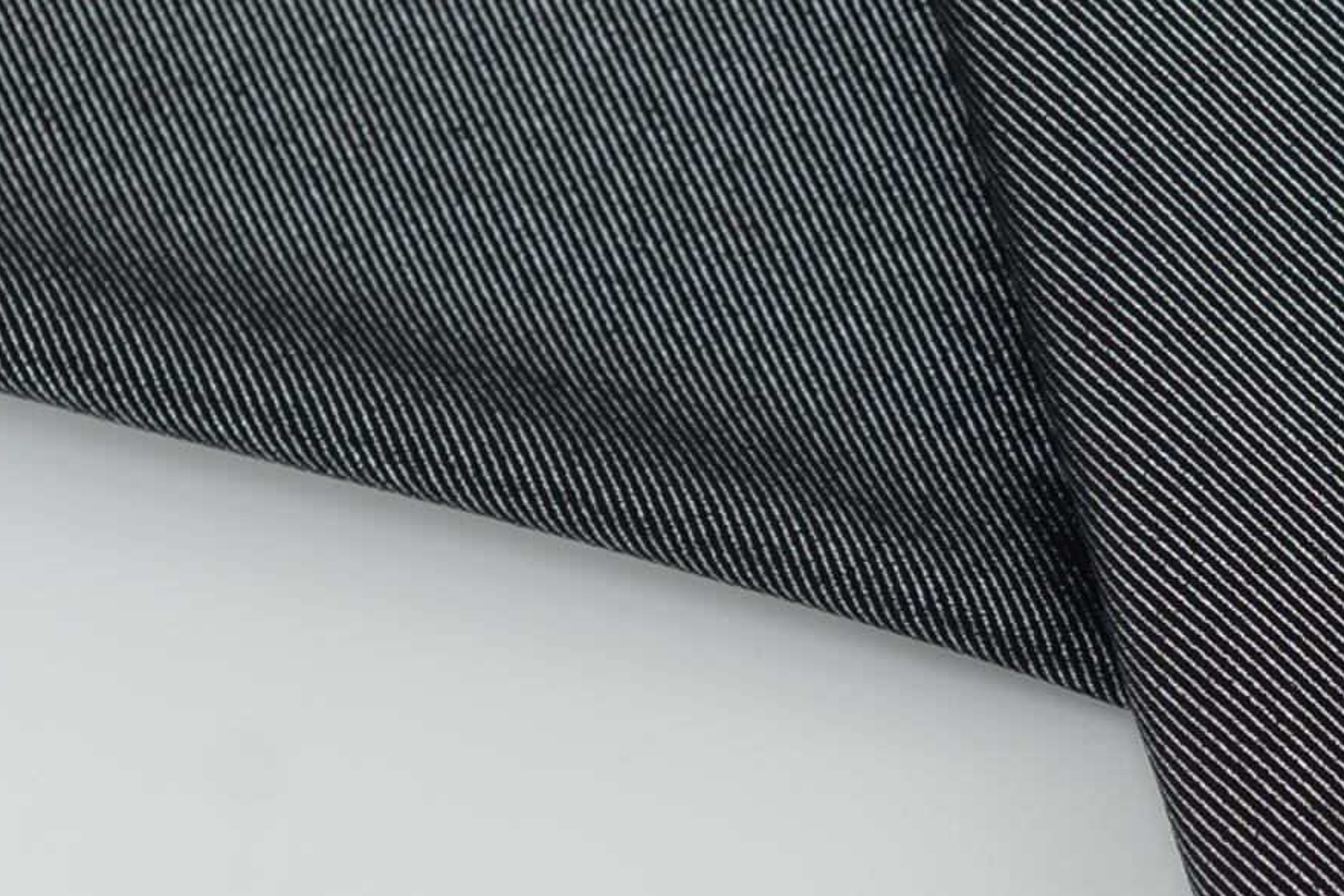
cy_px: 604
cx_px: 1401
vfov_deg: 8.0
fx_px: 6385
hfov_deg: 11.9
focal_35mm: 171
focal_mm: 50
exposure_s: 1/160
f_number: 4
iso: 100
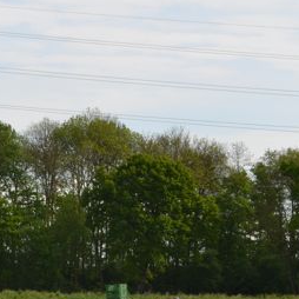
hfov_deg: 7.9
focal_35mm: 221
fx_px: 2160
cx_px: 241
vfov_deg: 7.9
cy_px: 247
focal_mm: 44
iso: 100
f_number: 8
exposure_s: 1/250
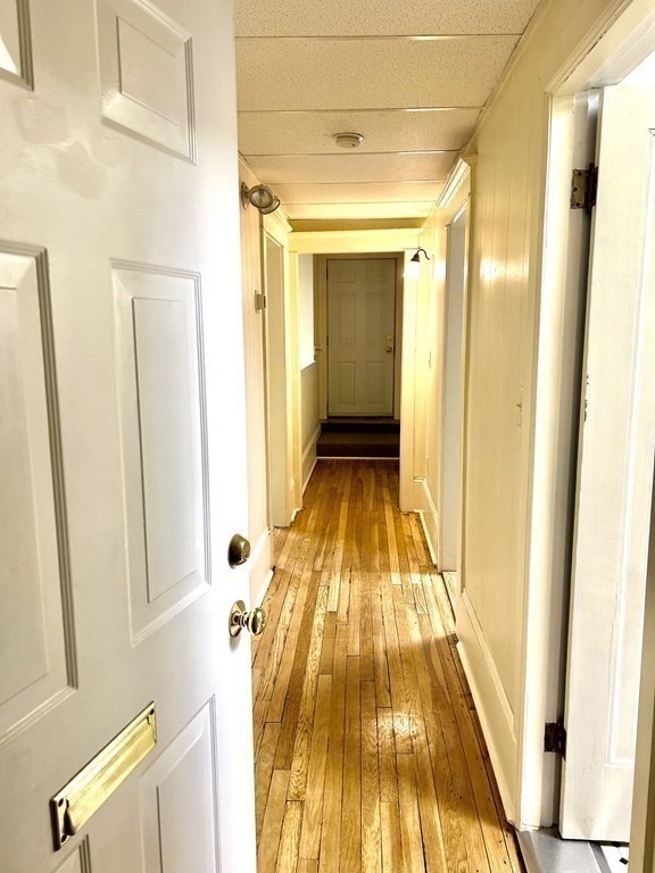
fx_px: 656
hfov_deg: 53.1
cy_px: 436
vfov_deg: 67.3
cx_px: 328
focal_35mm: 26
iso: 125
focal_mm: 5.7
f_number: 1.5
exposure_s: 1/60
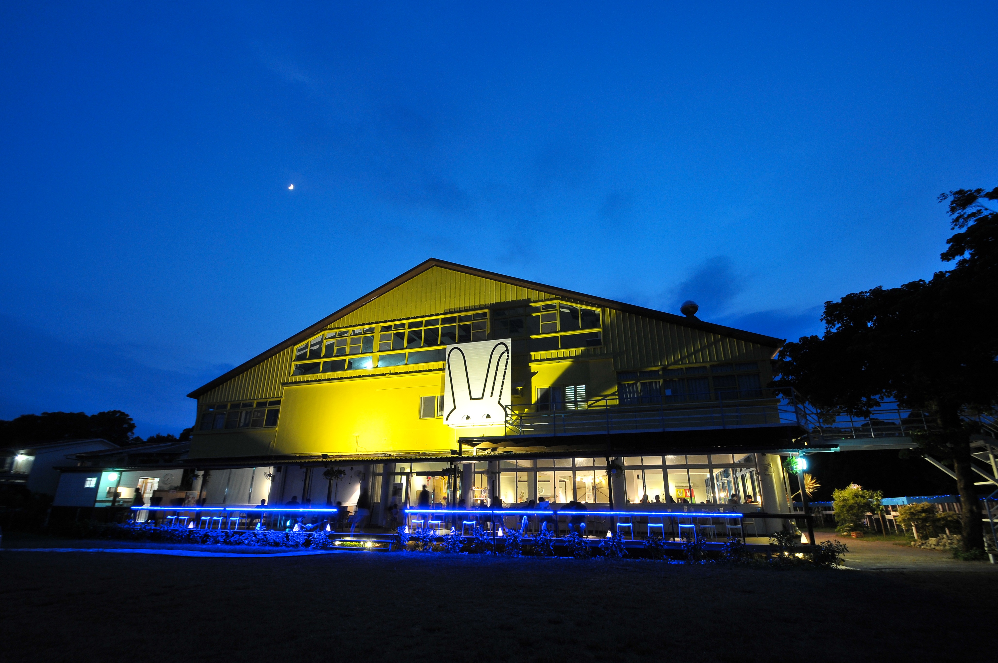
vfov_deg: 77.2
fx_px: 415
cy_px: 332
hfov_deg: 100.5
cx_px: 499
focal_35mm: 15
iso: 400
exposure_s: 1.5
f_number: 8
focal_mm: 10
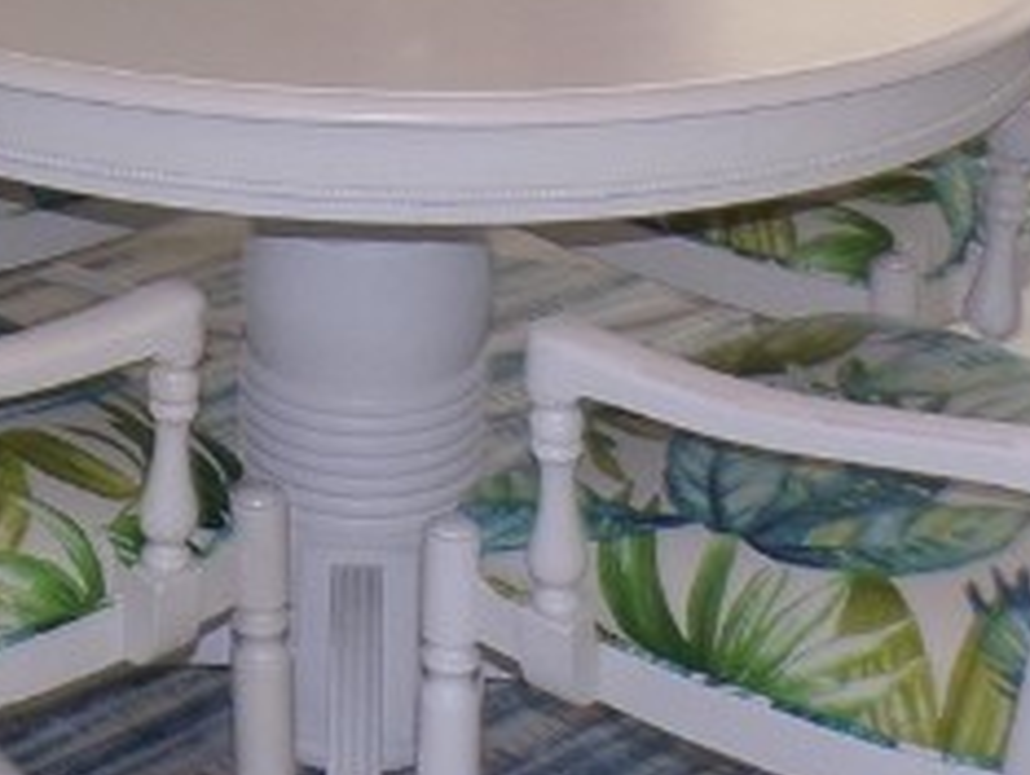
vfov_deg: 13.3
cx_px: 176
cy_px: -374
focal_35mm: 105
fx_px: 3127
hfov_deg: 18.5
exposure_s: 1/50
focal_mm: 4.3
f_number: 4.3
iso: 80
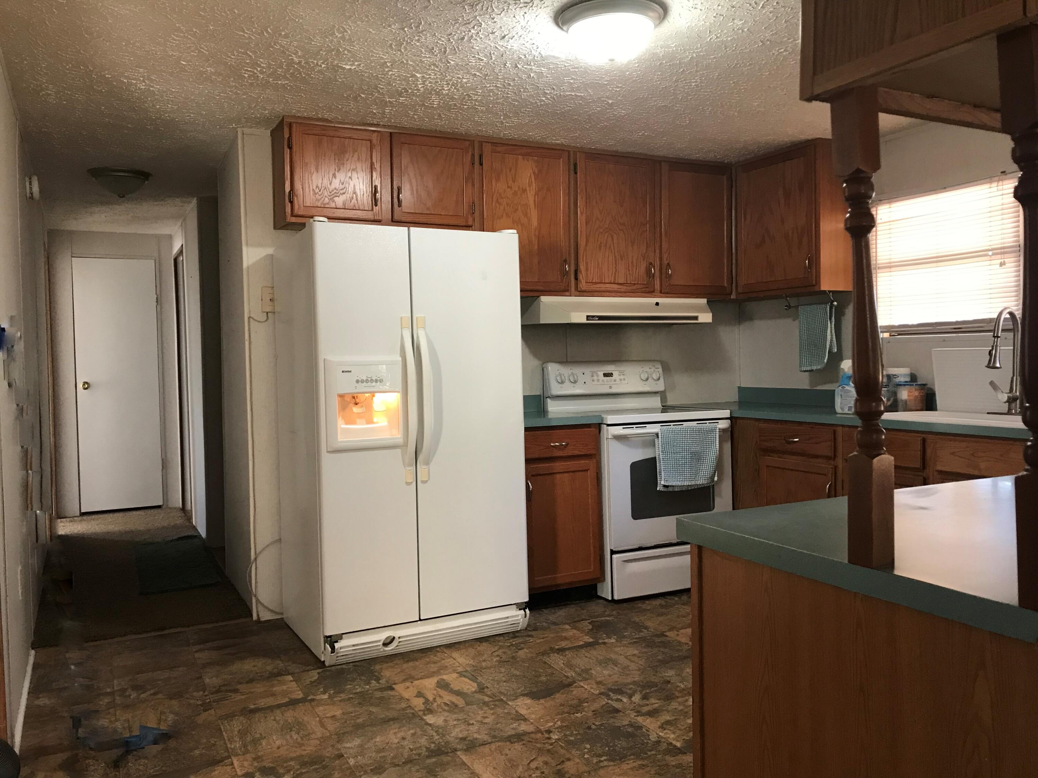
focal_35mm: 28
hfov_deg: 63.4
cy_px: 389
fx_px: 840
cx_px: 519
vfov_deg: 49.7
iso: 40
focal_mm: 3.99
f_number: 1.8
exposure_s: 1/15
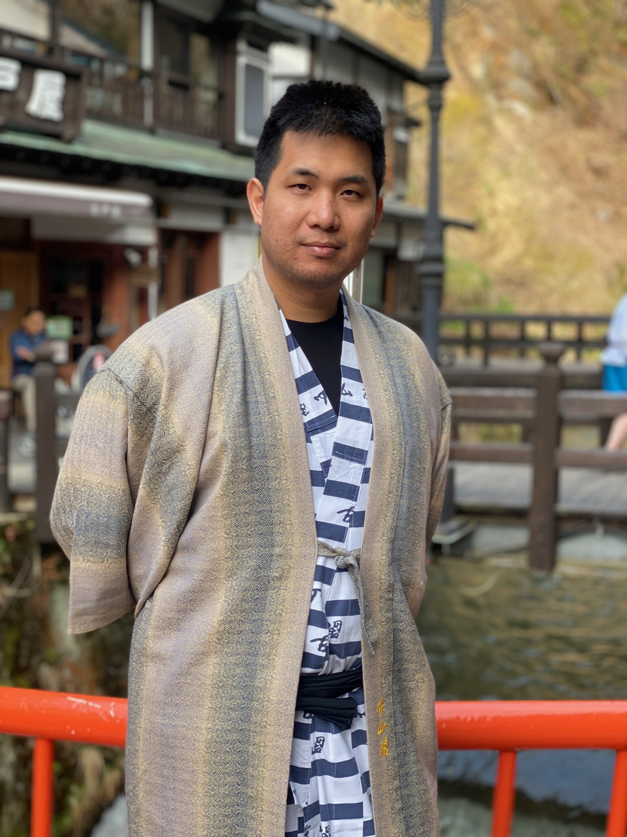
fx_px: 1256
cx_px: 314
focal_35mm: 52
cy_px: 418
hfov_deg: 28.0
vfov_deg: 36.8
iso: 25
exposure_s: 1/122
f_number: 2
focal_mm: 6
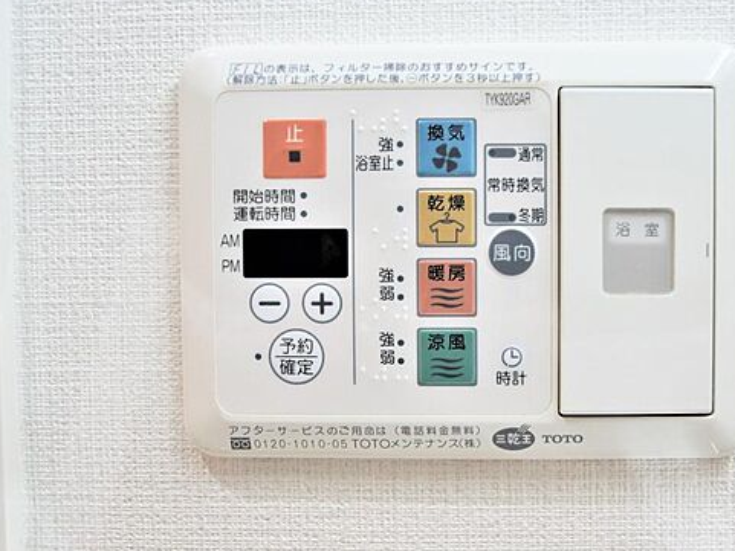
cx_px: 465
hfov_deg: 40.9
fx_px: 977
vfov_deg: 31.5
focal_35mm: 46
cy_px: 257
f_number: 4.5
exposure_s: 1/40
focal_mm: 24
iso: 200
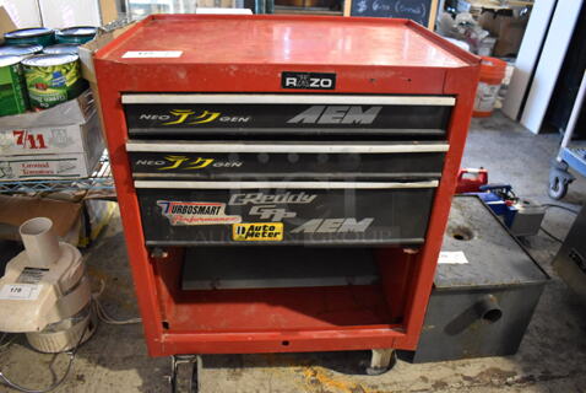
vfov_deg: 48.1
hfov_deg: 67.3
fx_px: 440
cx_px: 293
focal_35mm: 27
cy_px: 196
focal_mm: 18
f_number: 3.5
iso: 7200
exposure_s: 1/125
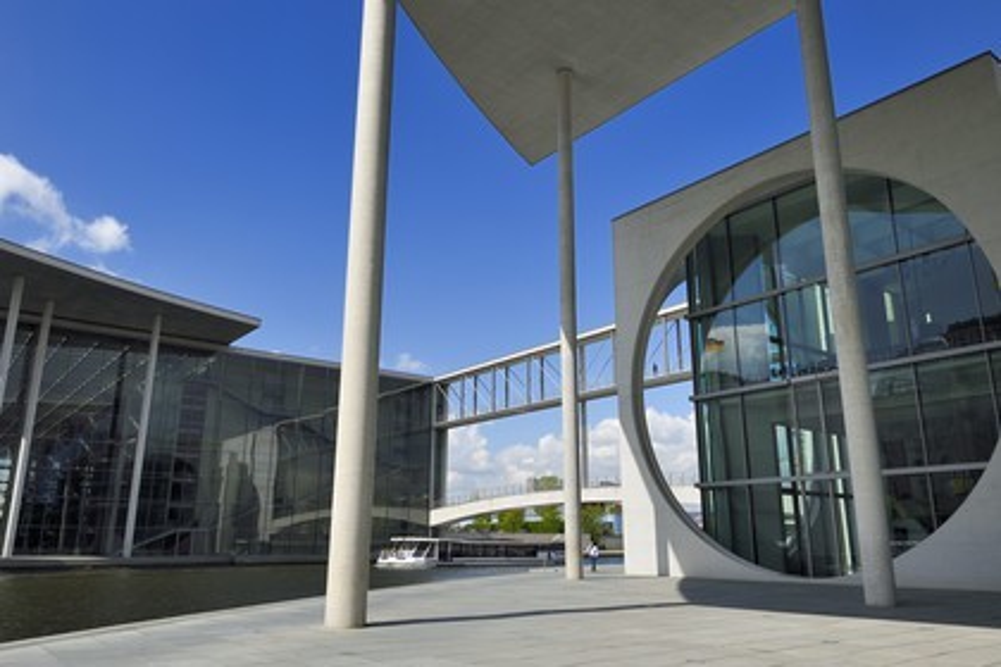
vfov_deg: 47.9
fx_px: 751
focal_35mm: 27
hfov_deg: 67.4
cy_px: 334
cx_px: 500
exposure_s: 1/250
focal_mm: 27
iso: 200
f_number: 14
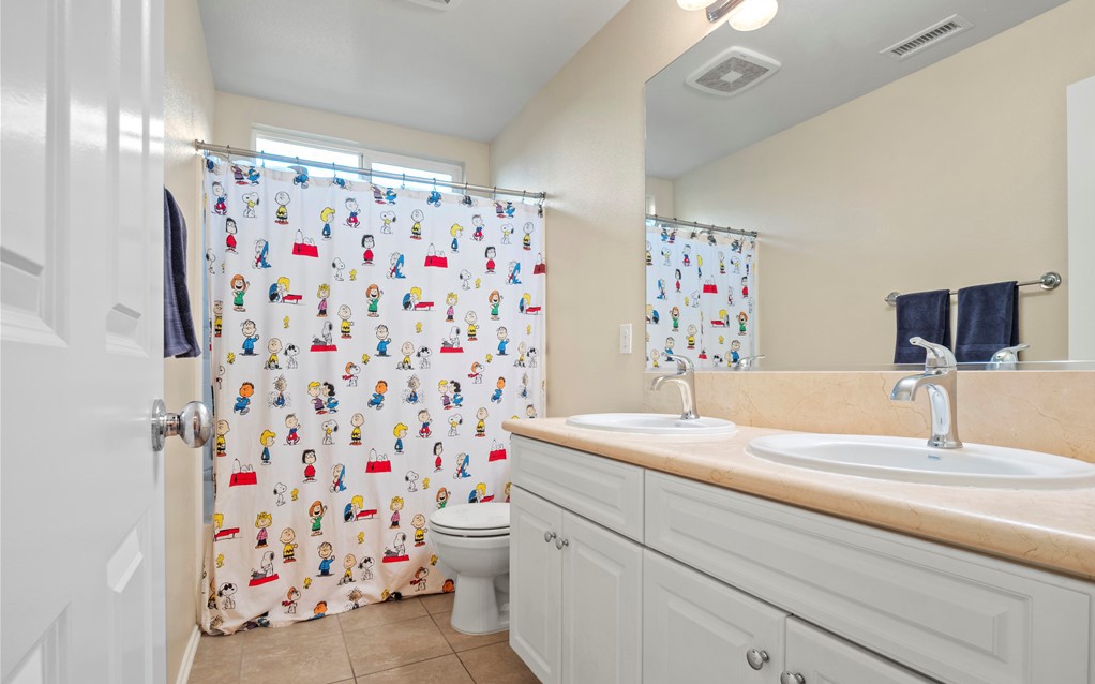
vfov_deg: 67.8
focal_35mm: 17
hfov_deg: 94.4
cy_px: 371
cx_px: 548
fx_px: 507
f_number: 9
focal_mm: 8
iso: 200
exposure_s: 1/1.67
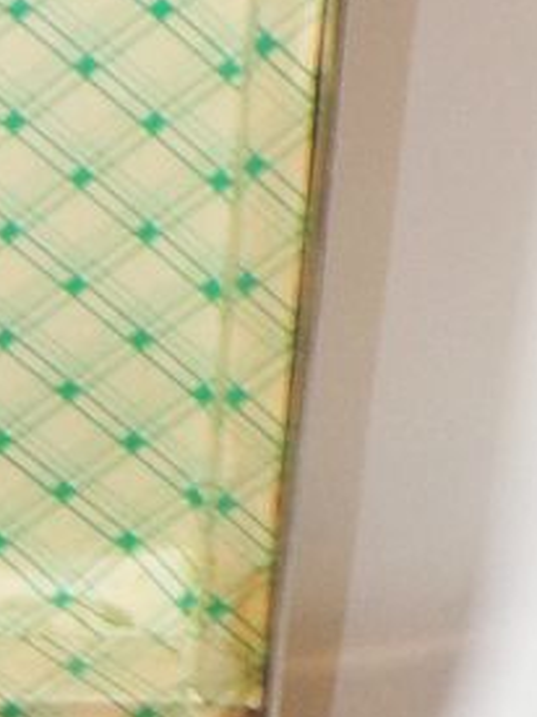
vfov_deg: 7.9
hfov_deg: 5.6
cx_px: -1150
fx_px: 5134
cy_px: 757
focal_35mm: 248
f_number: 3.3
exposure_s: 1/38
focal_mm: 6.6
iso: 80
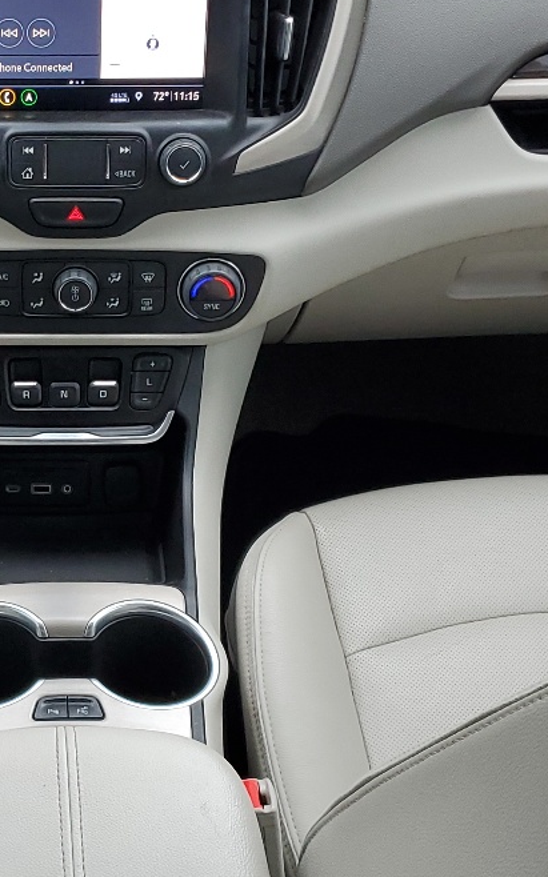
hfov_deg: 18.9
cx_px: -3
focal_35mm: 67
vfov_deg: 30.6
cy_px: 516
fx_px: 1602
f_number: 1.5
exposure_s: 1/120
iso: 71
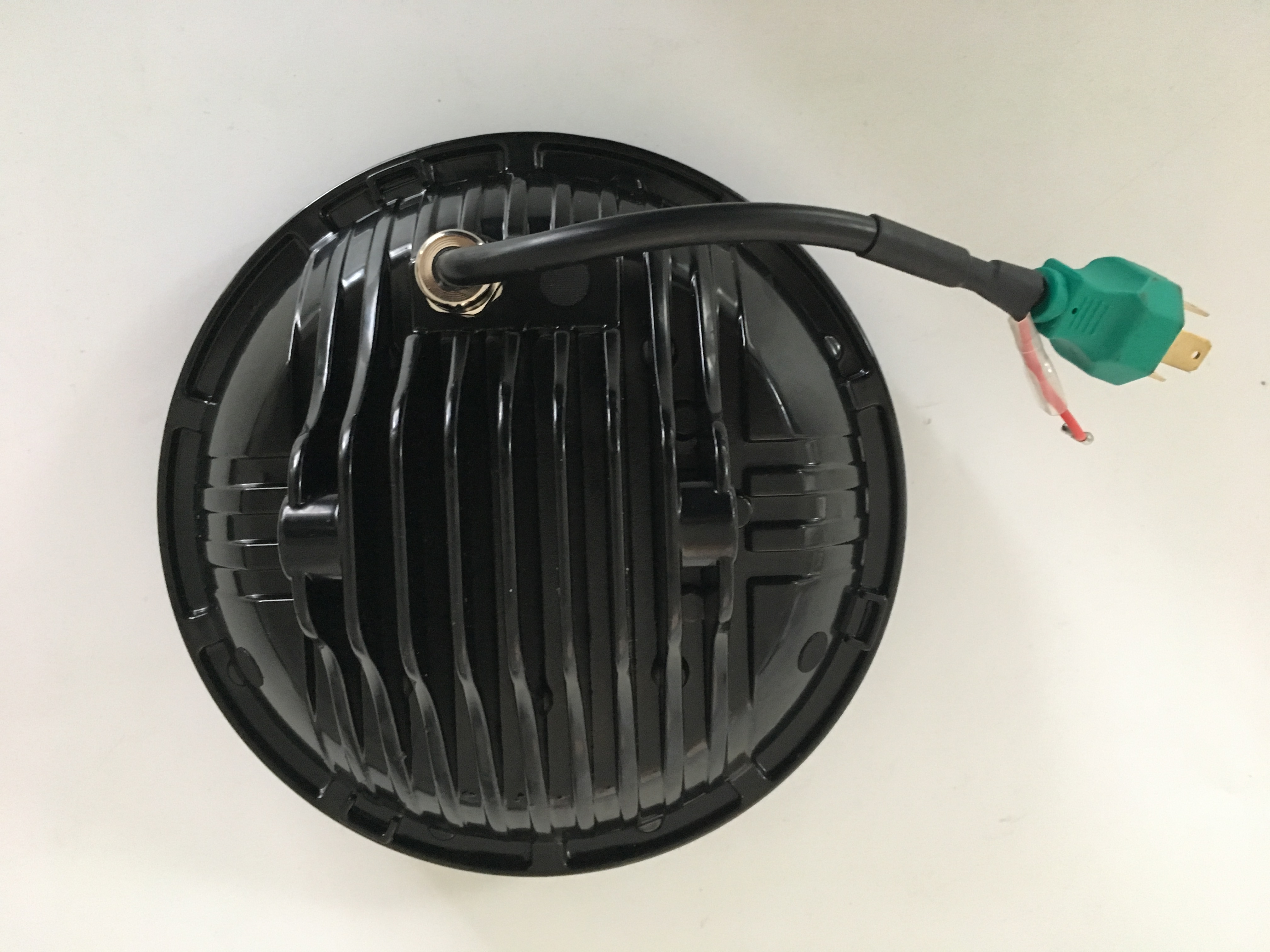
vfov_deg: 48.2
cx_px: 635
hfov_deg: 61.7
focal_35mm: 29
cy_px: 476
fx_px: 1064
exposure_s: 1/17
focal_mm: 4.15
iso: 250
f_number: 2.2
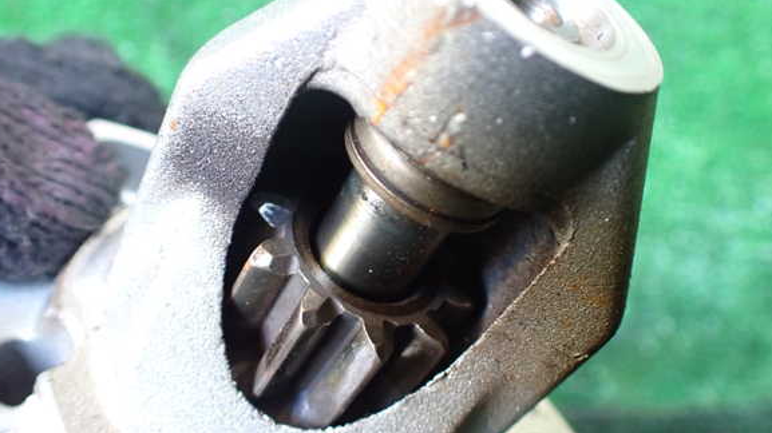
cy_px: 245
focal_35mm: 34
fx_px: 696
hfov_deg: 58.0
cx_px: 380
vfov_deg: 34.6
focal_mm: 5.4
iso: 800
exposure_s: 1/50
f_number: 2.3
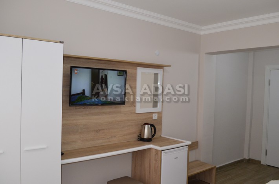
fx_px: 255
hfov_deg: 57.3
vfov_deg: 39.8
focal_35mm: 33
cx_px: 140
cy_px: 92
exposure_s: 1/200
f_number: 5.6
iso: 1800
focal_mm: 22
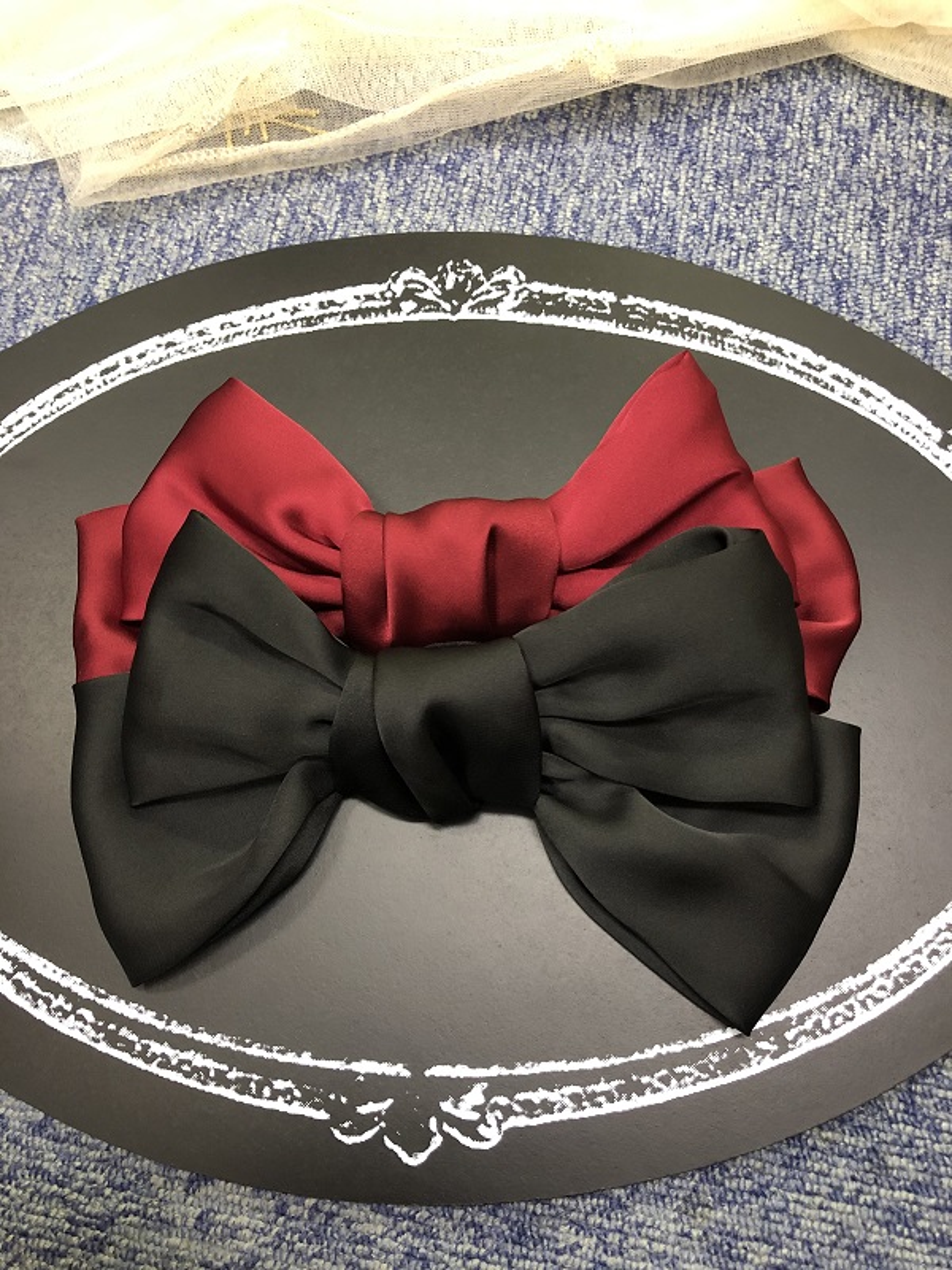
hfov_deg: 49.7
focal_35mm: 28
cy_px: 635
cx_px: 476
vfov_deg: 63.4
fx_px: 1027
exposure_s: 1/17
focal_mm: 3.99
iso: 100
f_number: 1.8
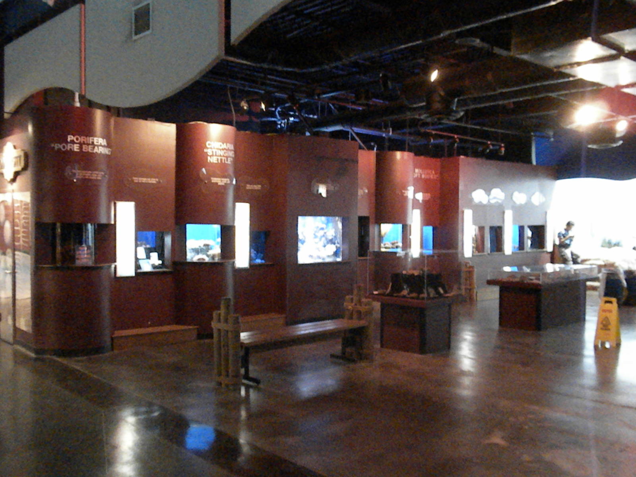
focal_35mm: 37
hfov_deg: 50.1
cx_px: 318
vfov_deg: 38.7
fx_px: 680
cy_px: 238
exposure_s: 1/29
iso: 3200
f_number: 3.5
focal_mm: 6.6
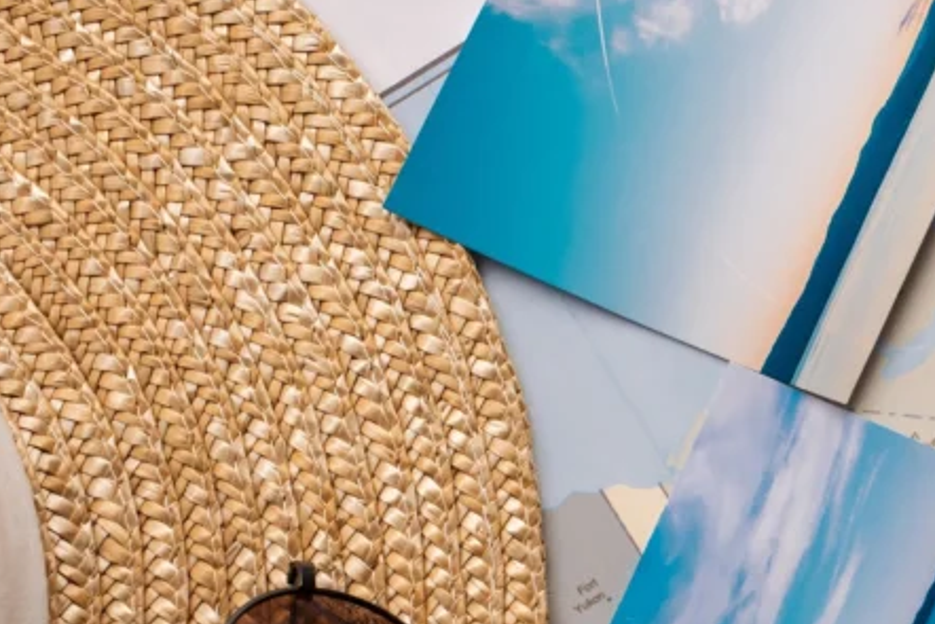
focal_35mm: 81
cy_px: 636
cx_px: 982
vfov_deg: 16.5
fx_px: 2104
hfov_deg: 23.7
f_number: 10
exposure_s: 1/160
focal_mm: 35
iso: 800
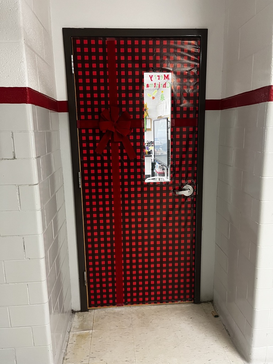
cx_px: 136
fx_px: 273
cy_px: 182
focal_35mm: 26
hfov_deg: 53.1
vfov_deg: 67.3
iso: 400
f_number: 1.6
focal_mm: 5.1
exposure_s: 1/60
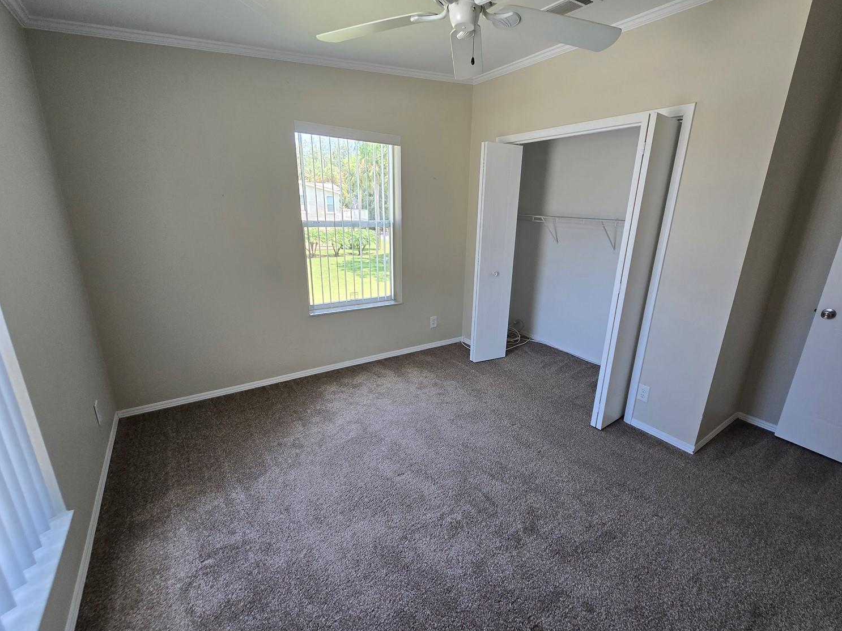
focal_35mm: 14
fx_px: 340
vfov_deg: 85.7
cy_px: 316
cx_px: 444
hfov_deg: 102.0
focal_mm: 2.2
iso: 64
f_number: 2.2
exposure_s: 1/60
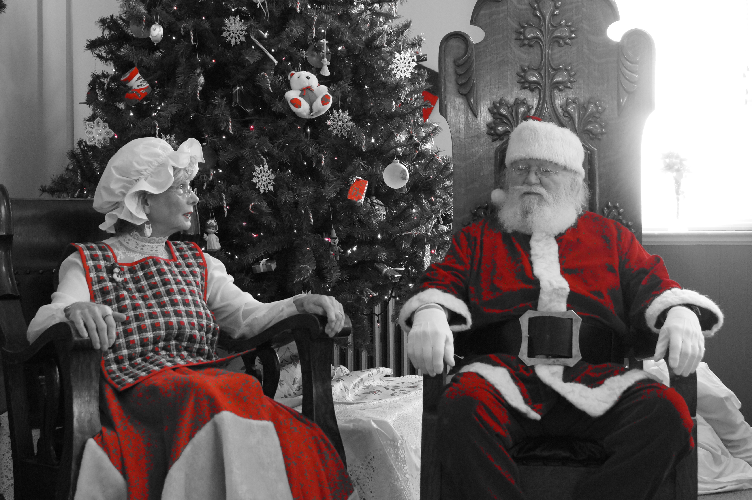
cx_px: 376
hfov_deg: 37.9
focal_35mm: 52
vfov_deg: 25.7
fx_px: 1095
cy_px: 250
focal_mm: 35
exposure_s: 1/100
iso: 3200
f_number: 5.6
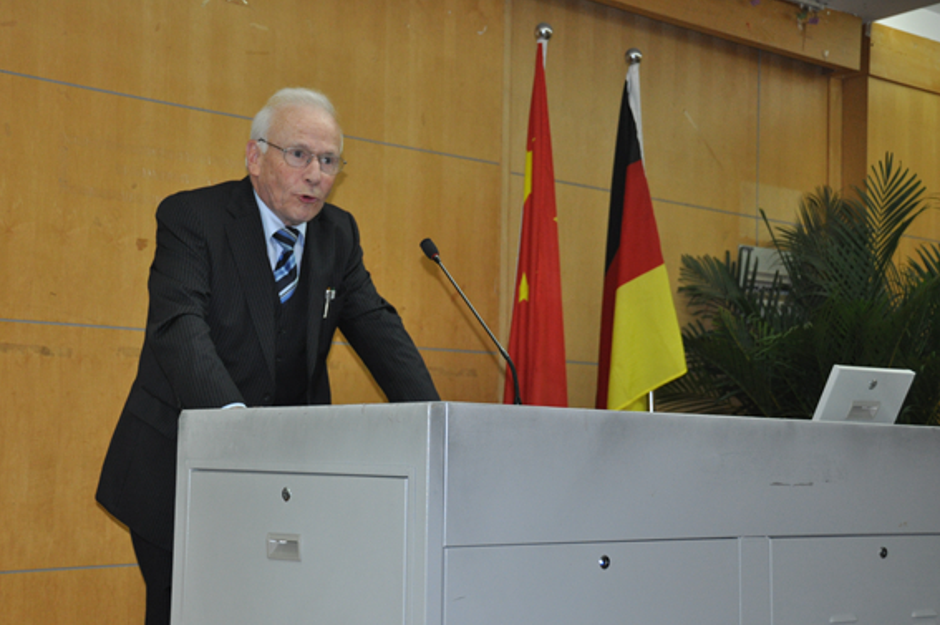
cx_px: 446
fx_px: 1409
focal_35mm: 54
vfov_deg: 25.0
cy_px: 329
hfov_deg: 36.9
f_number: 4.2
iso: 800
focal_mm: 34
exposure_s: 1/60
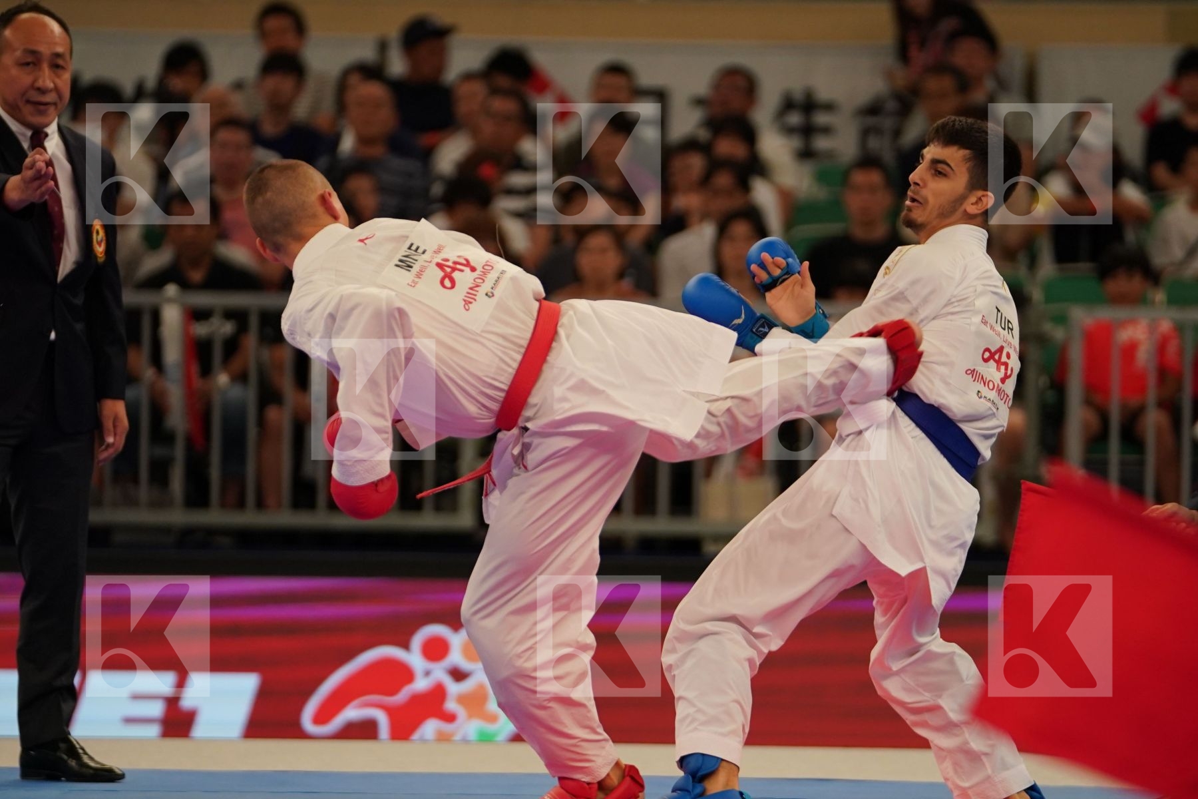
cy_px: 400
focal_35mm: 261
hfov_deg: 7.9
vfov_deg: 5.3
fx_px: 8685
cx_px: 599
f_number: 2.8
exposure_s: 1/1000
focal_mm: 174
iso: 1600
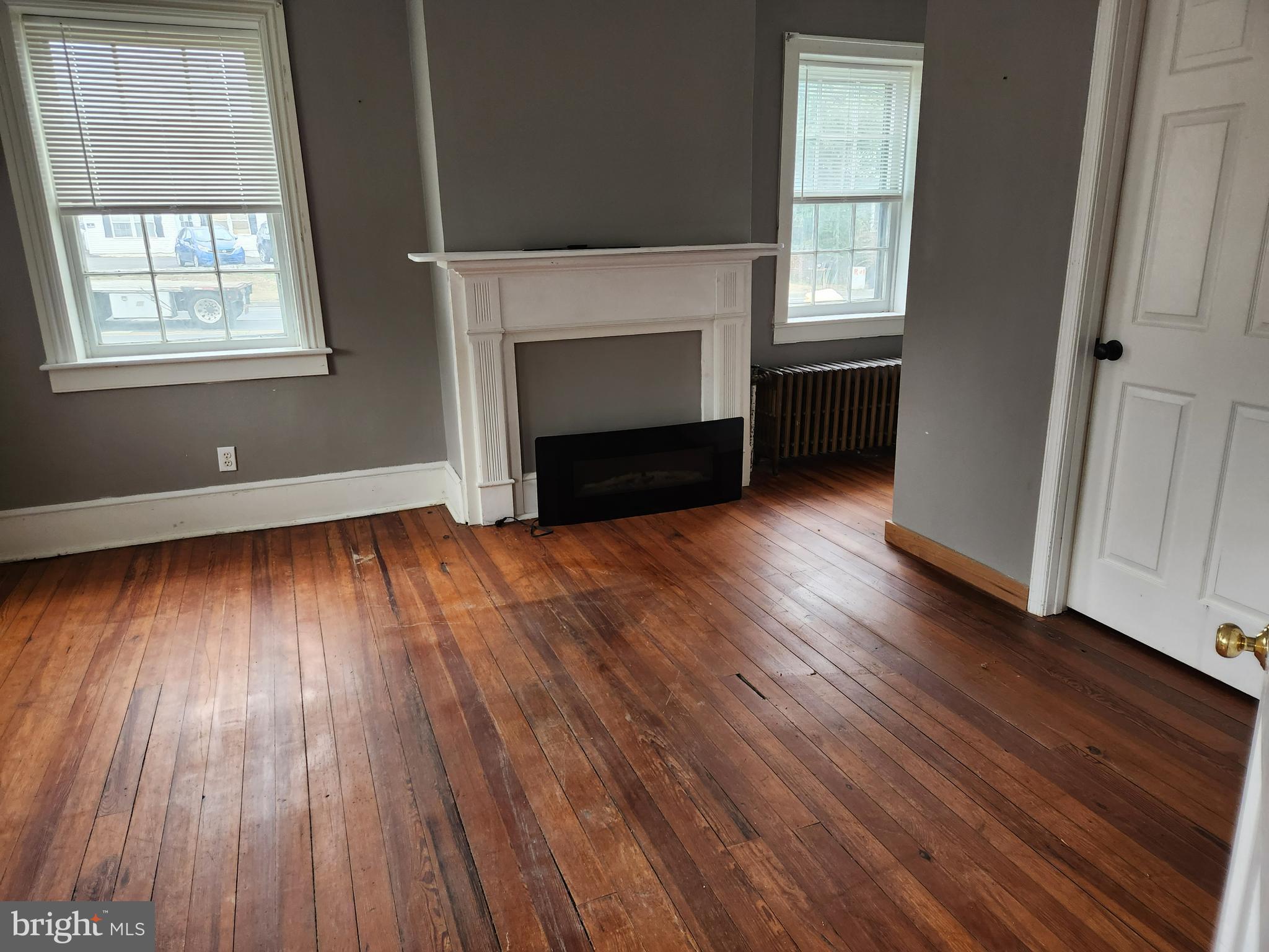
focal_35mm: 23
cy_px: 476
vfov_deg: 58.9
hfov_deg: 73.9
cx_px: 634
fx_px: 843
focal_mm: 5.4
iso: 125
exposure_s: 1/180
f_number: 1.8
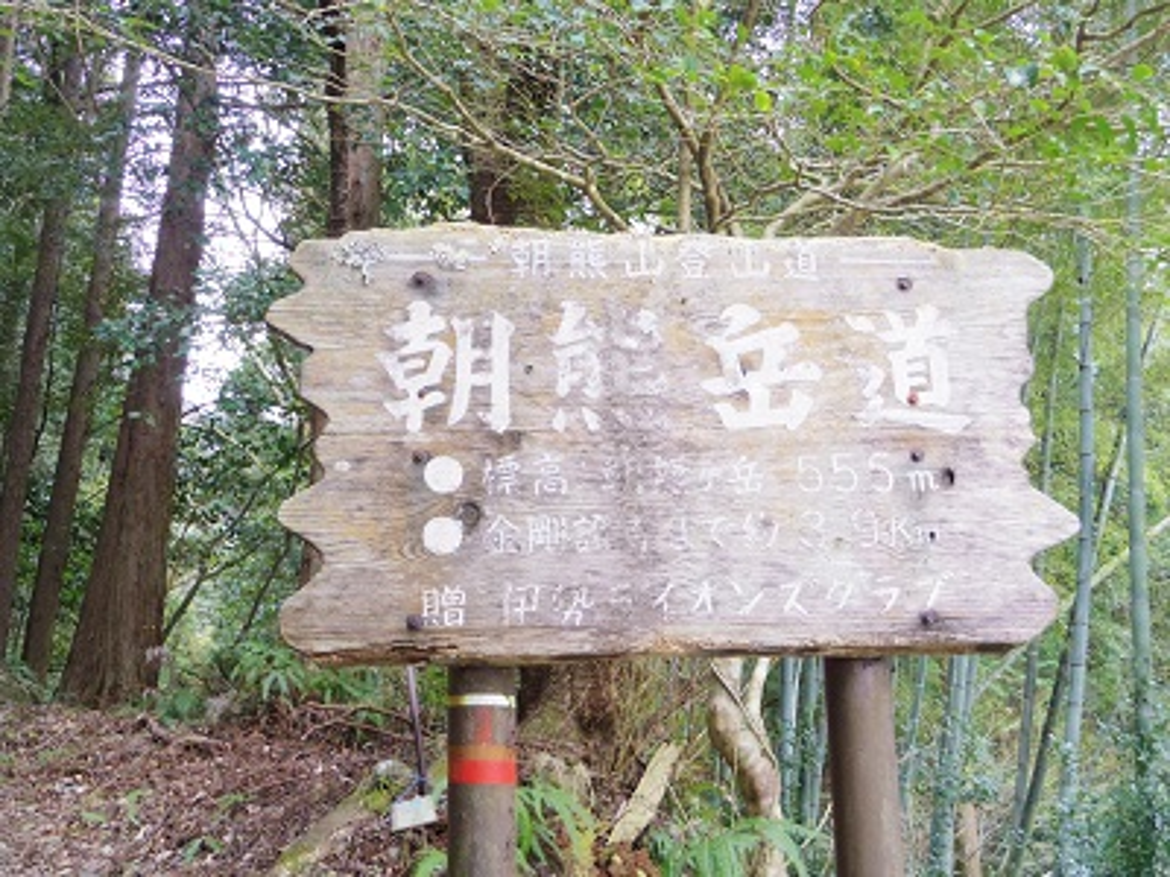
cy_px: 438
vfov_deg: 35.1
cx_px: 585
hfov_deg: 45.8
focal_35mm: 41
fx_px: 1386
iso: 1000
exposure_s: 1/60
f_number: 3.5
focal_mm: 9
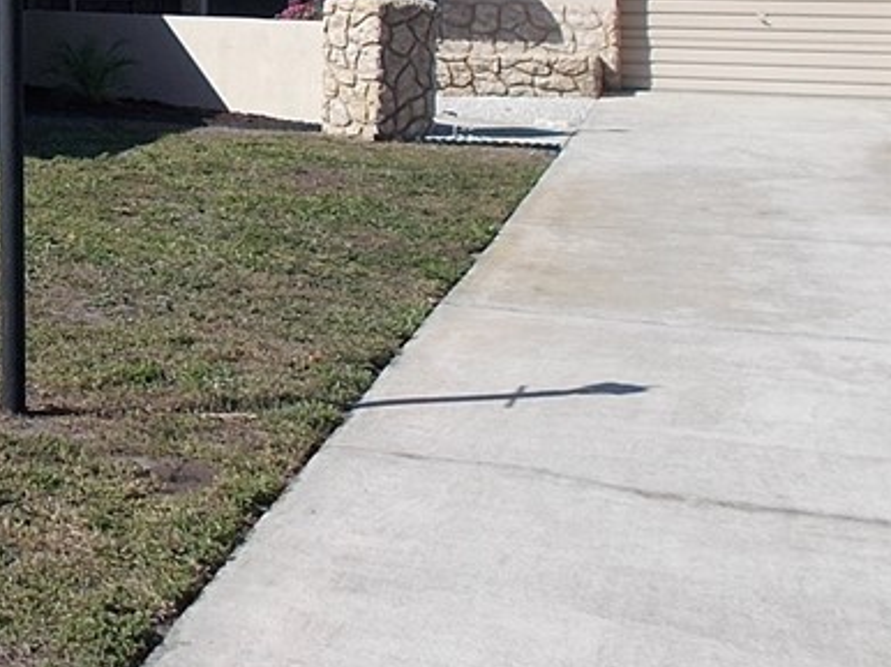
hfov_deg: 25.7
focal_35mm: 69
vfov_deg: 20.2
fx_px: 1775
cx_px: -134
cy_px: -99
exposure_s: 1/250
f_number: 8
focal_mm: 4.6
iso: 80
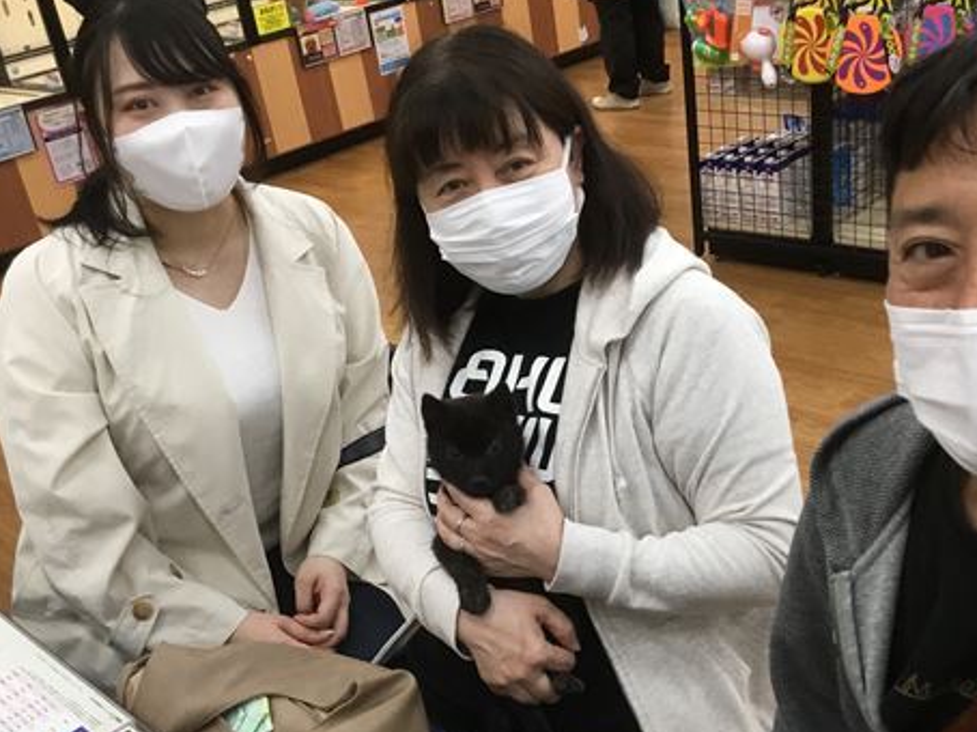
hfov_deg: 45.7
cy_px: 474
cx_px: 538
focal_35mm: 41
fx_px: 1157
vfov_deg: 34.8
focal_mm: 3.3
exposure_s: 1/33
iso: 40
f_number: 2.4
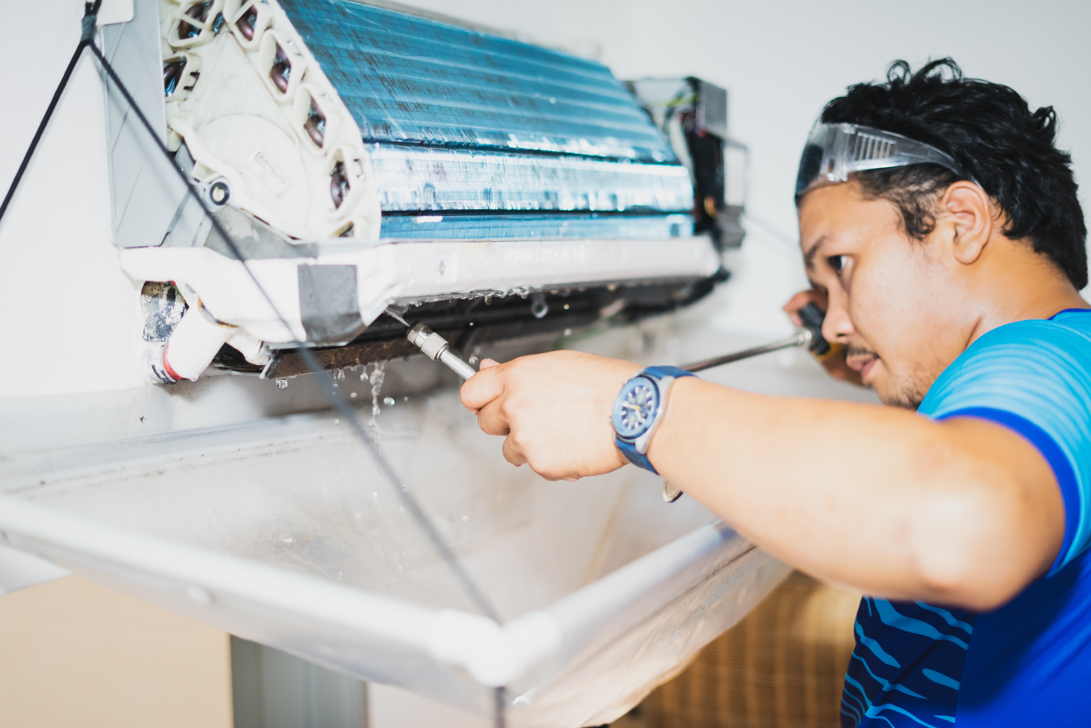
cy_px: 364
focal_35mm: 50
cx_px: 546
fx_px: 1515
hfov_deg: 39.6
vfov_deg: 27.0
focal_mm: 50
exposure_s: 1/160
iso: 1600
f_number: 2
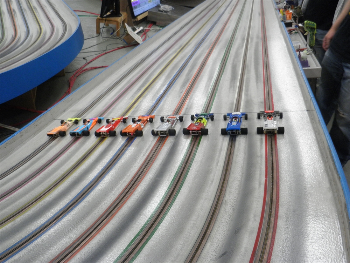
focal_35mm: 28
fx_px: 283
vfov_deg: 49.7
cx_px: 175
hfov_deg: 63.4
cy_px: 132
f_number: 3
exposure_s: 1/25
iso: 200
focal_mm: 5
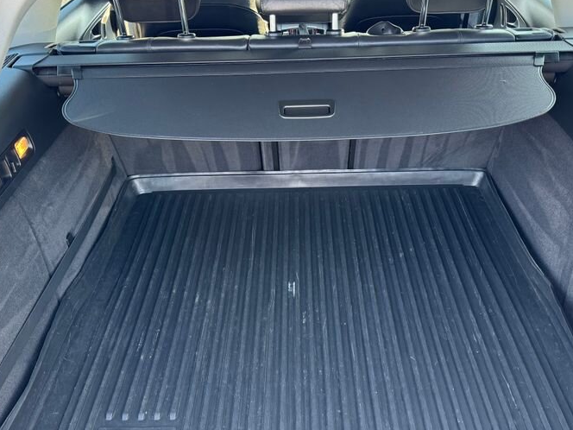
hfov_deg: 50.1
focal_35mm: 37
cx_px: 292
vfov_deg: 38.4
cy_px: 271
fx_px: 612
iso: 160
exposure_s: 1/121
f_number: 1.78
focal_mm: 6.76
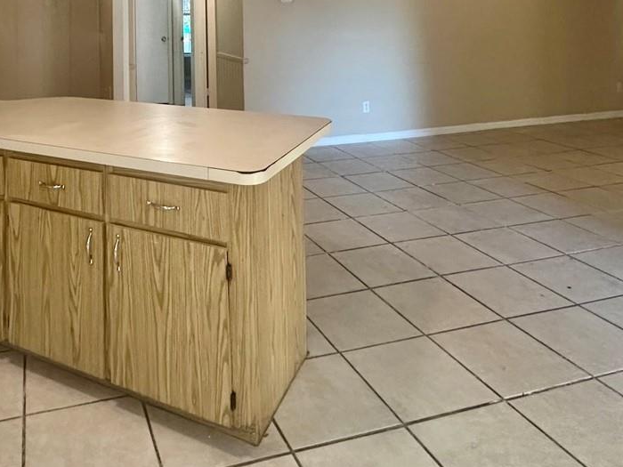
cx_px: 182
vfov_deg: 38.5
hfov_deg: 55.0
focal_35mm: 32
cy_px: -14
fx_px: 576
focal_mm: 2.22
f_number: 2.2
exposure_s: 1/120
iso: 250
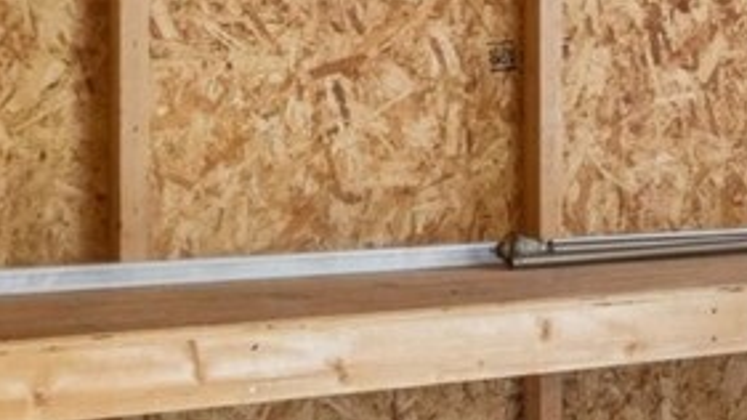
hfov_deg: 17.0
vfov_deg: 12.7
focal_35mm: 95
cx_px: 1463
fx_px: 1882
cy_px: 94
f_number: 10
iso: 250
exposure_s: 1/2.5
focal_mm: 10
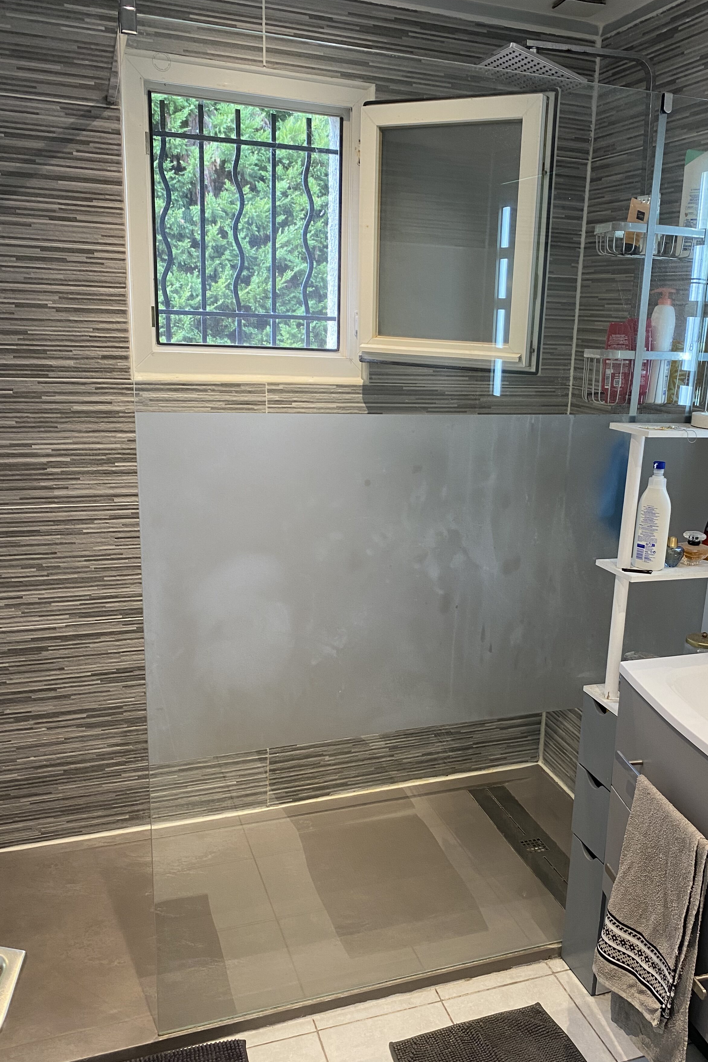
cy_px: 562
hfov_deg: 42.1
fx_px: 914
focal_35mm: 31
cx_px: 437
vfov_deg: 60.2
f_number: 1.8
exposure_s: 1/50
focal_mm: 4.25
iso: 125
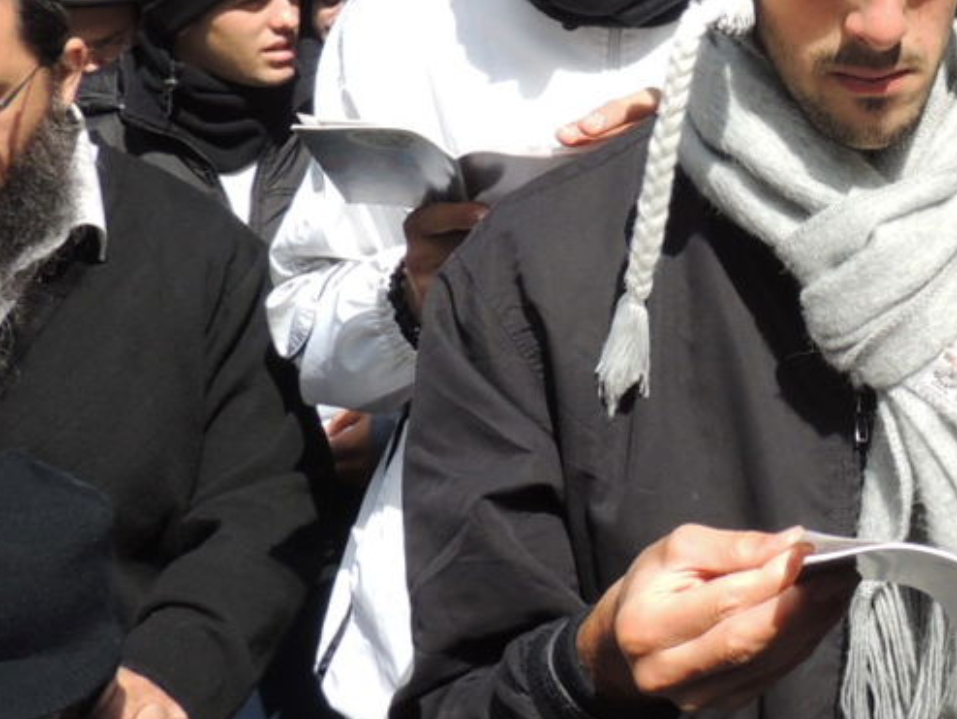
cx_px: 880
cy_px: 132
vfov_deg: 21.3
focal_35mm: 68
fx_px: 1881
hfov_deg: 27.4
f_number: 3
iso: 100
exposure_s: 1/1000
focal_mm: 4.3
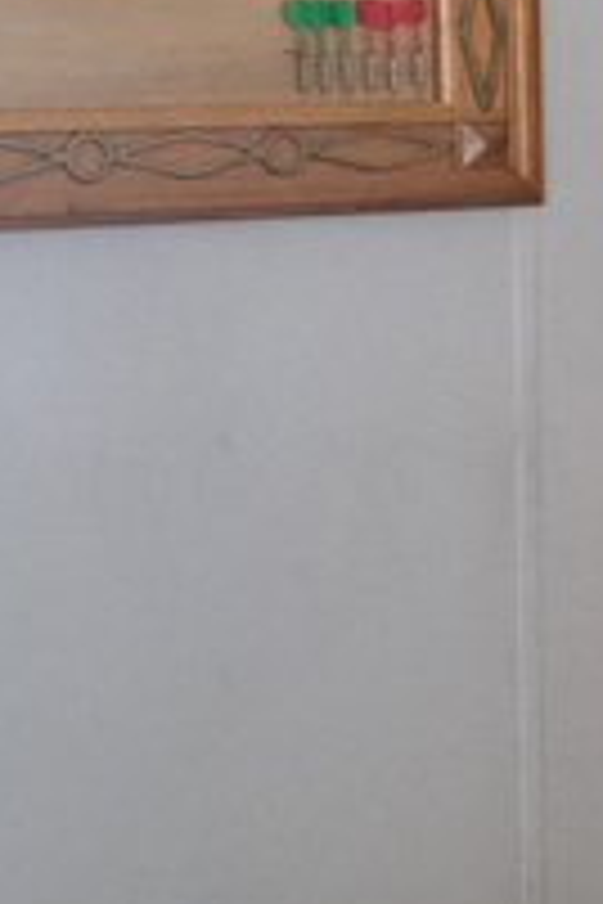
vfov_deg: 16.1
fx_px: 3191
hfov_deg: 9.0
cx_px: 1760
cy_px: 324
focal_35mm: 127
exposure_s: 1/30
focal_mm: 5.23
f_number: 1.8
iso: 400
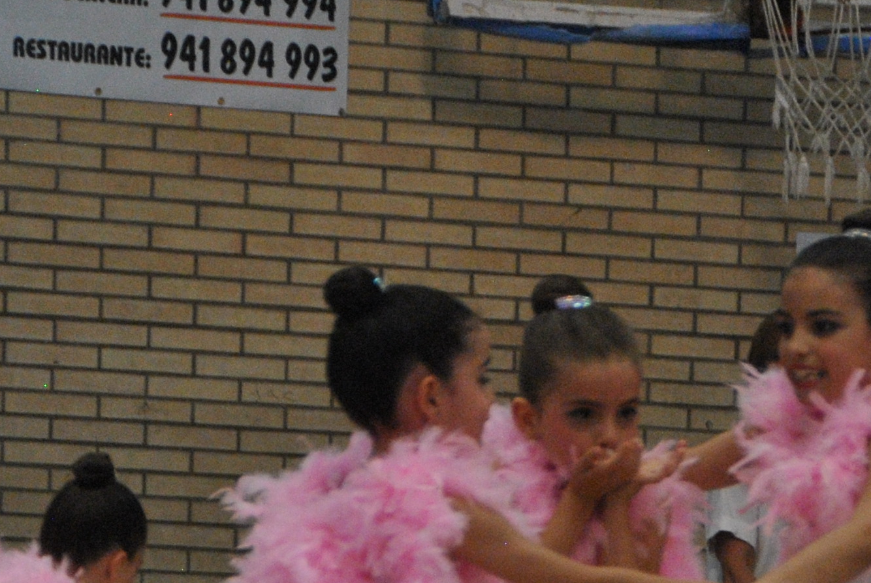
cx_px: 784
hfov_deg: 4.6
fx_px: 10755
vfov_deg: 3.1
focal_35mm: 444
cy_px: 673
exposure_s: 1/250
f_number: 5.6
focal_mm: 102
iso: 800
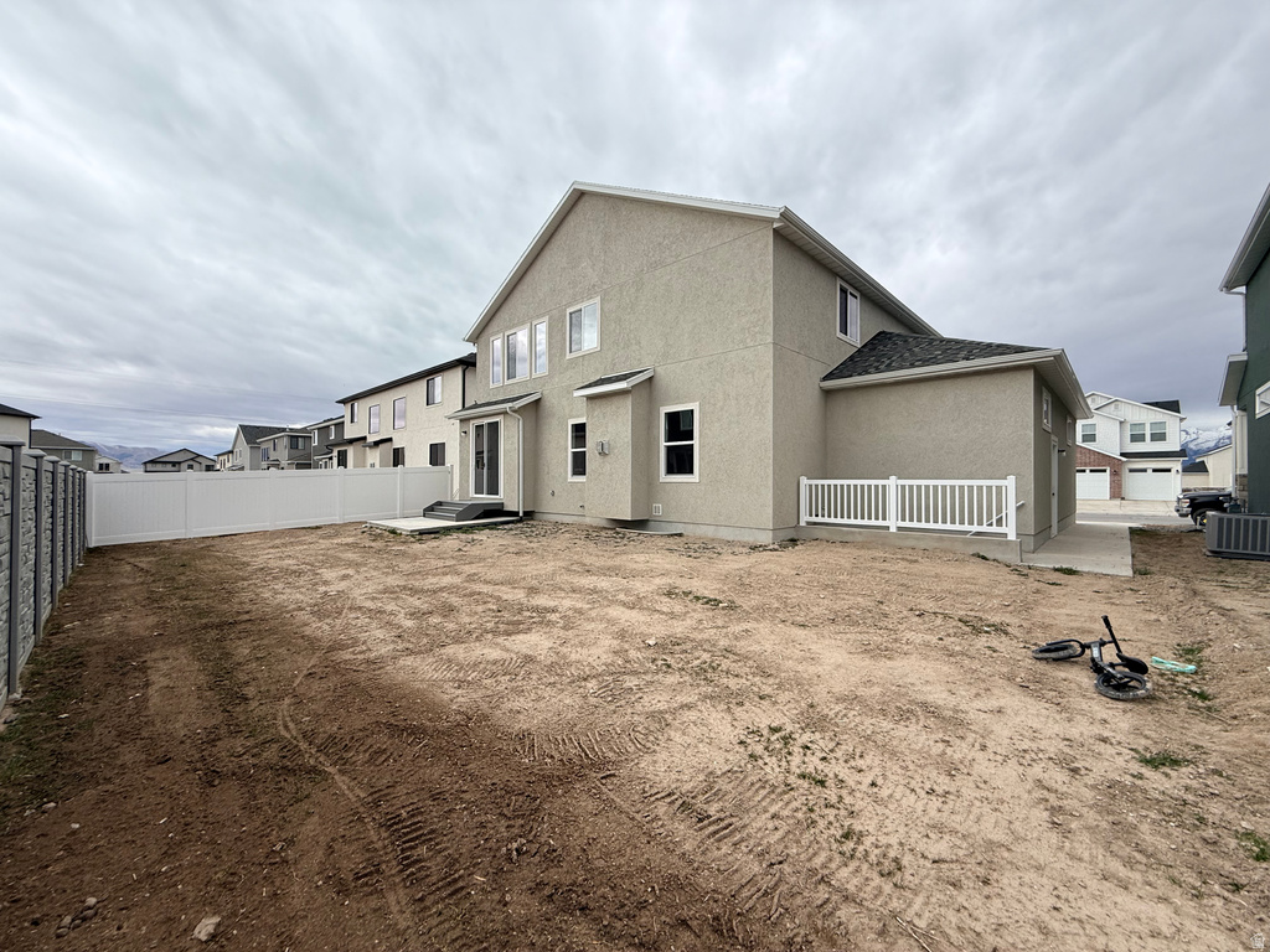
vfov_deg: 85.7
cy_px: 476
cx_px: 635
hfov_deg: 102.1
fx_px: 514
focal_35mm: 14
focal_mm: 2.22
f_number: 2.2
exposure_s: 1/751
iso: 50
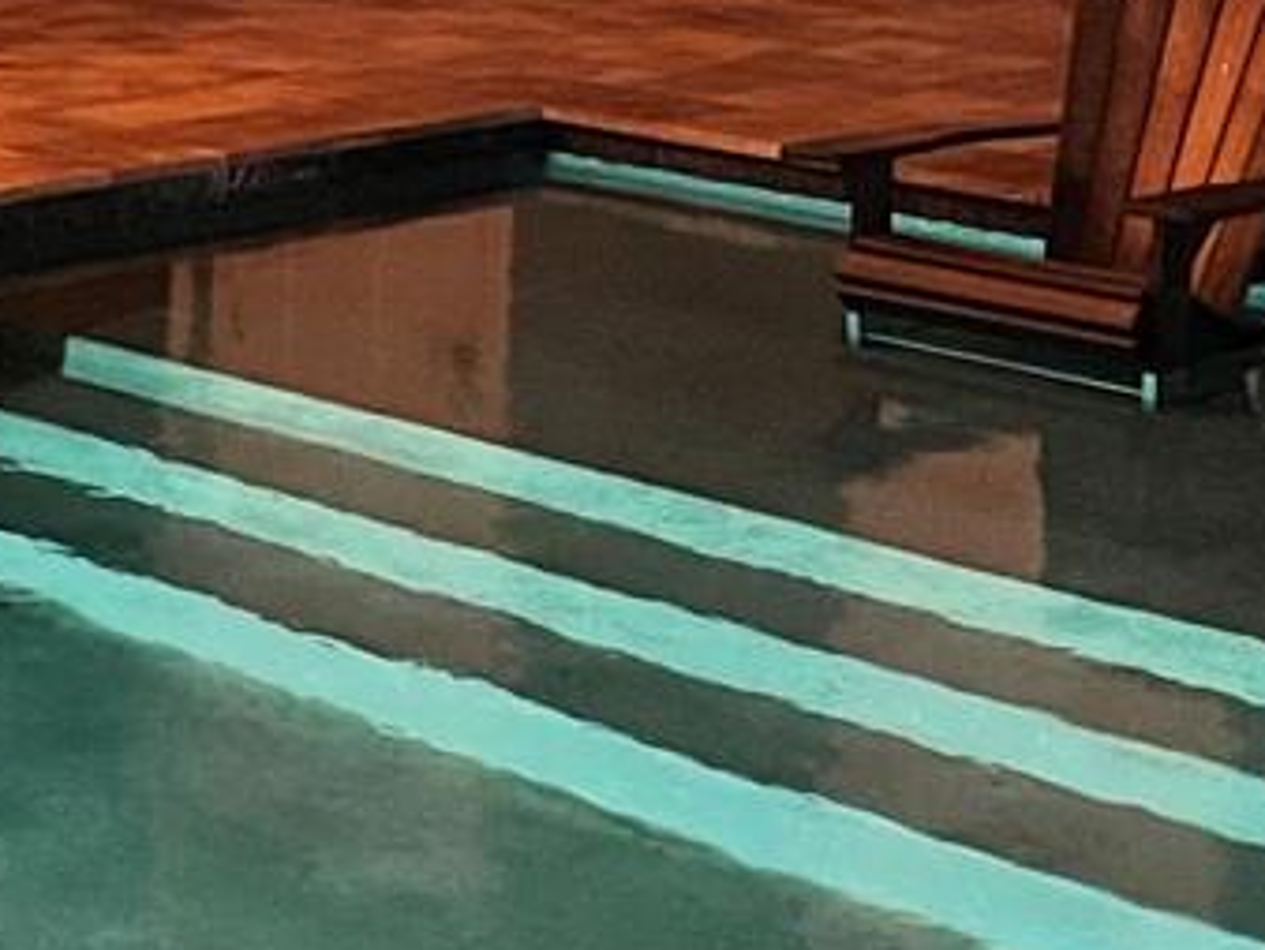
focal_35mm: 123
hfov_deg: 15.2
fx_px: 4498
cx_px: -415
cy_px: 123
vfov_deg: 12.0
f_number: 1.6
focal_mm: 5.1
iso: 800
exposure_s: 1/30
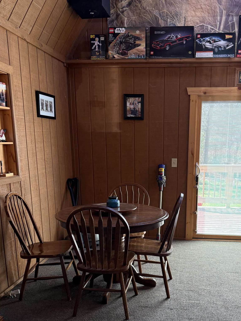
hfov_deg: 39.3
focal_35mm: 36
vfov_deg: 50.3
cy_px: 218
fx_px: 334
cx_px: 155
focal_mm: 6.76
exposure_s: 1/94
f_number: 1.78
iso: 200
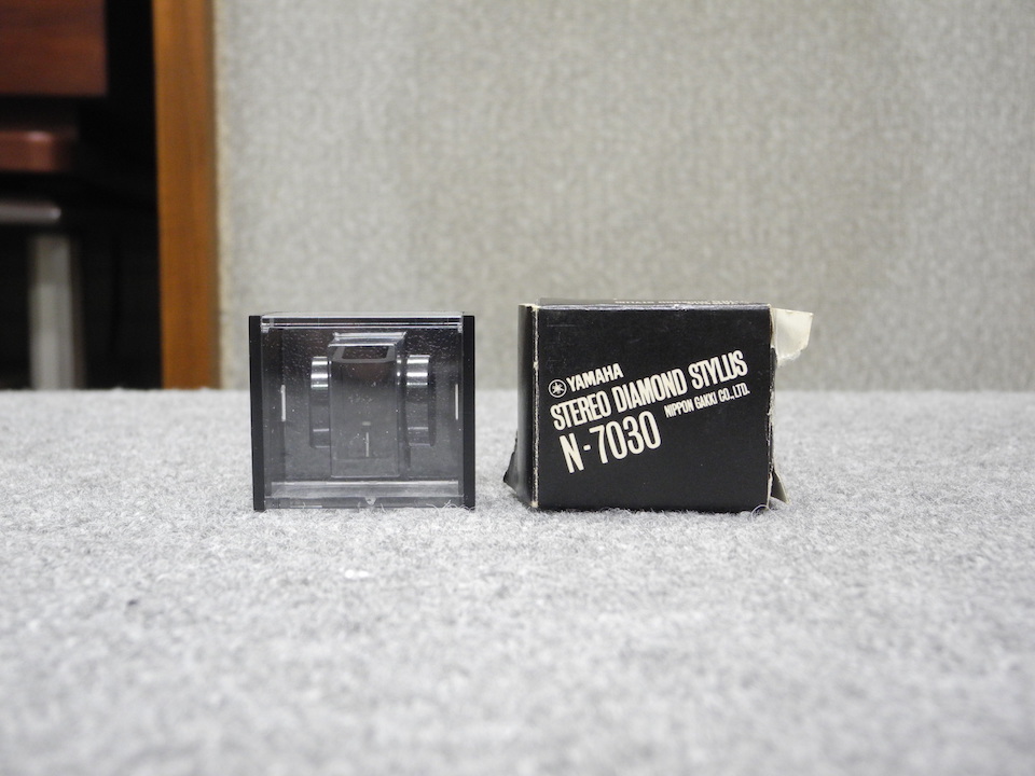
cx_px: 518
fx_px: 1136
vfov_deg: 37.7
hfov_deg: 49.0
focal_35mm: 38
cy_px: 388
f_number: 3.2
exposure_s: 1/33
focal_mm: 8.1
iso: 400
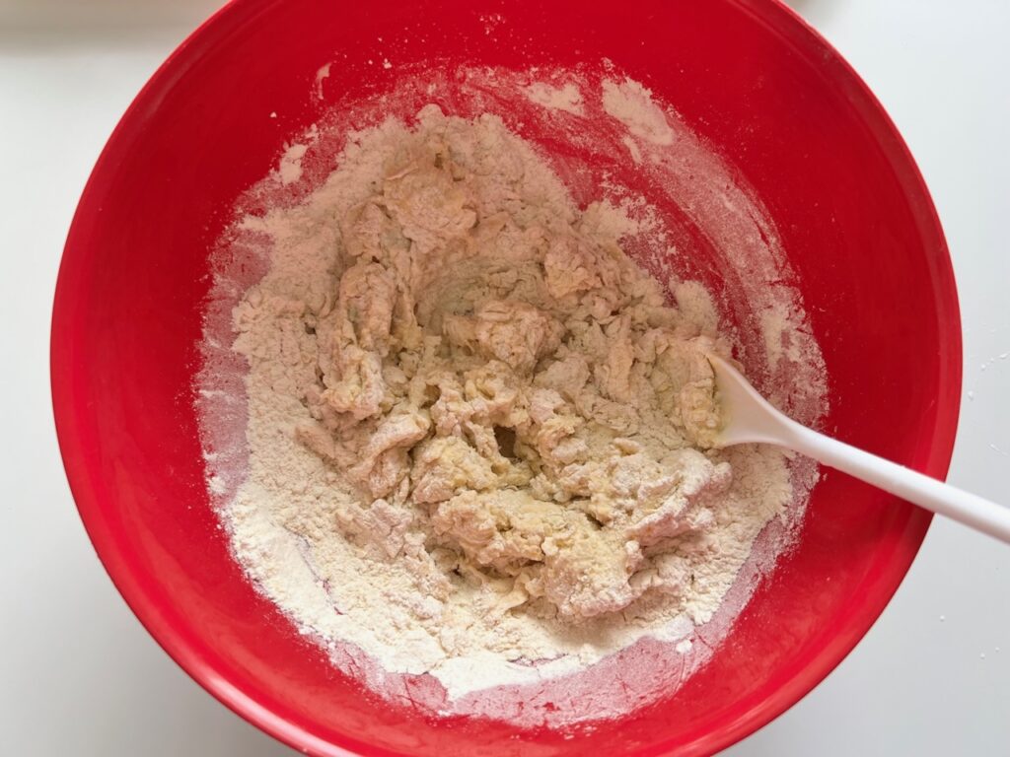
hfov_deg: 67.3
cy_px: 378
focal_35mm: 26
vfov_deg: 53.1
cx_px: 505
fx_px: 759
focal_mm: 5.7
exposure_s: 1/121
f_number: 1.5
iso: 50
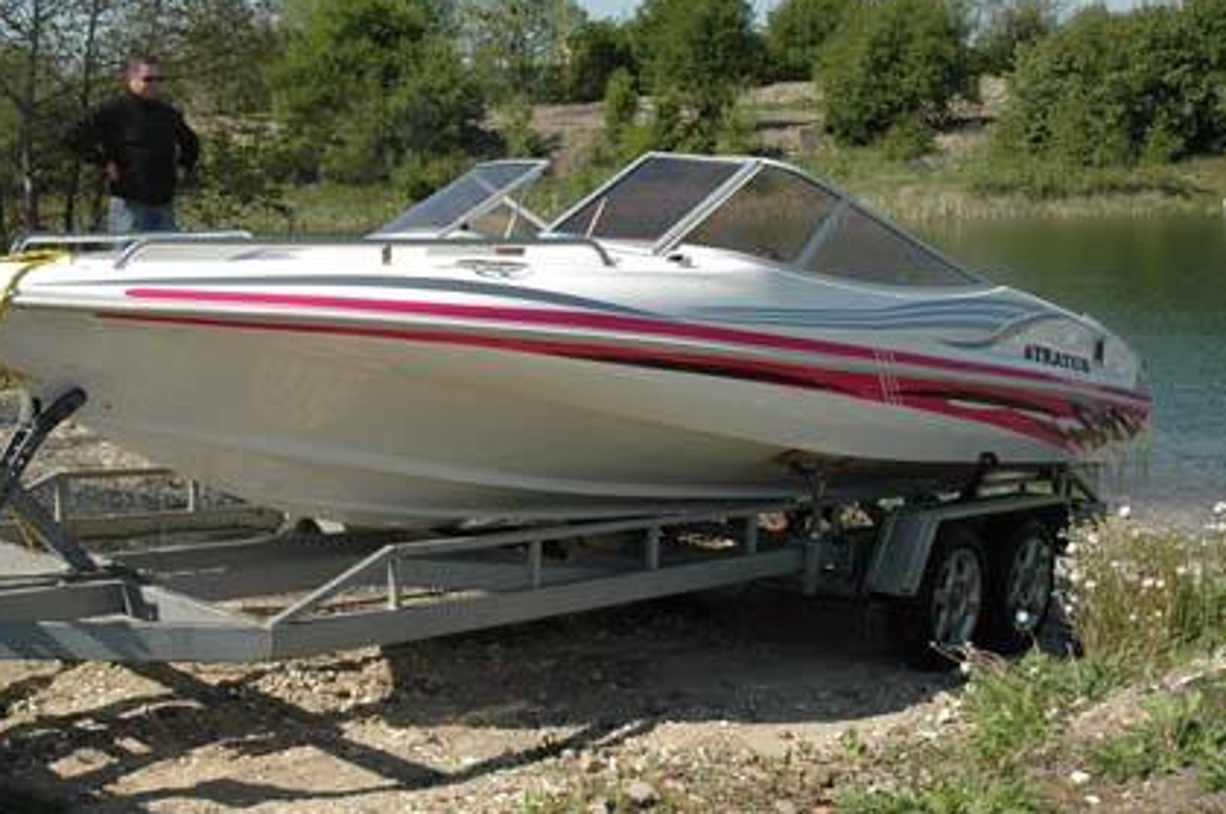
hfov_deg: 44.0
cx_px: 552
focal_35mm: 45
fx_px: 1517
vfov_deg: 30.1
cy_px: 400
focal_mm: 25
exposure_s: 1/2000
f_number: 5
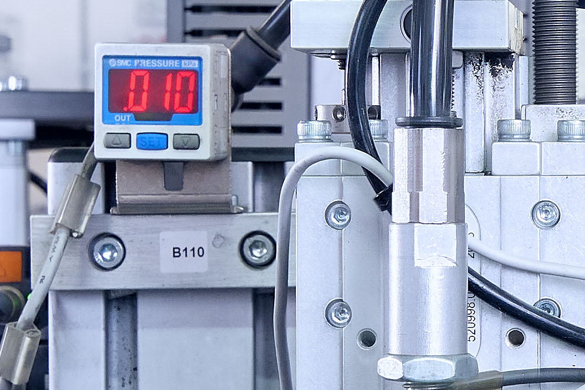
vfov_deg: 8.0
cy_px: 201
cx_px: 762
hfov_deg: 11.6
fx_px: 2795
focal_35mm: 172
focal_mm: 22
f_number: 8
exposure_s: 1/6
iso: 280
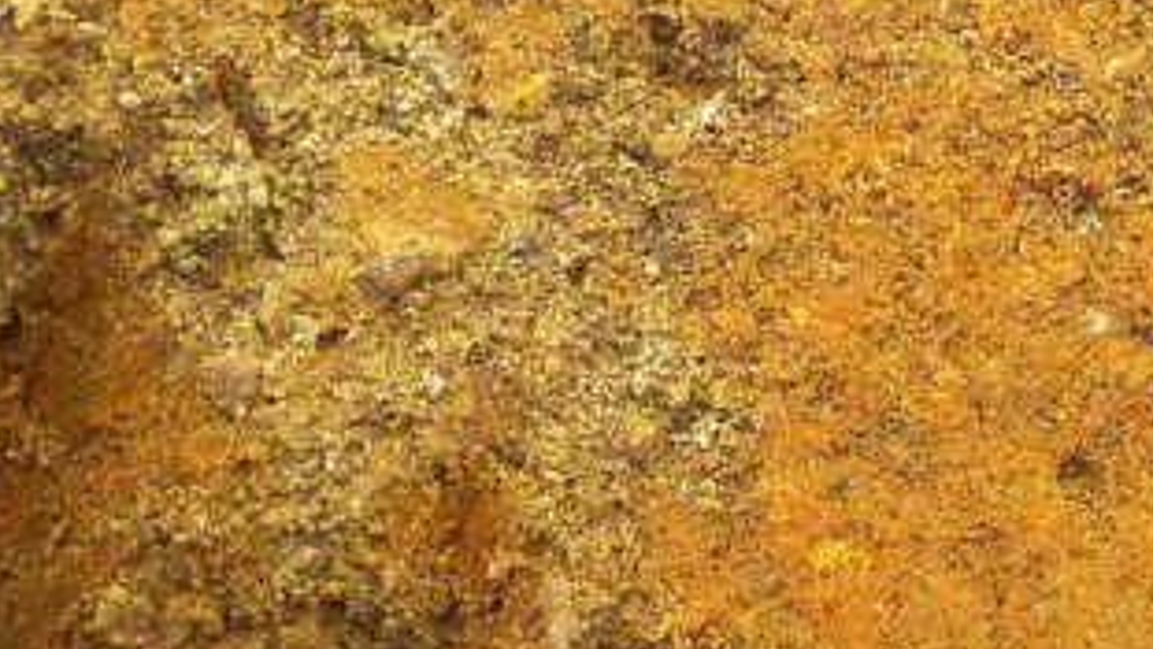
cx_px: 1086
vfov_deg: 12.3
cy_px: 119
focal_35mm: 98
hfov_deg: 21.2
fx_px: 2996
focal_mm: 6.3
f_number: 3.1
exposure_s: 1/182
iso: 80
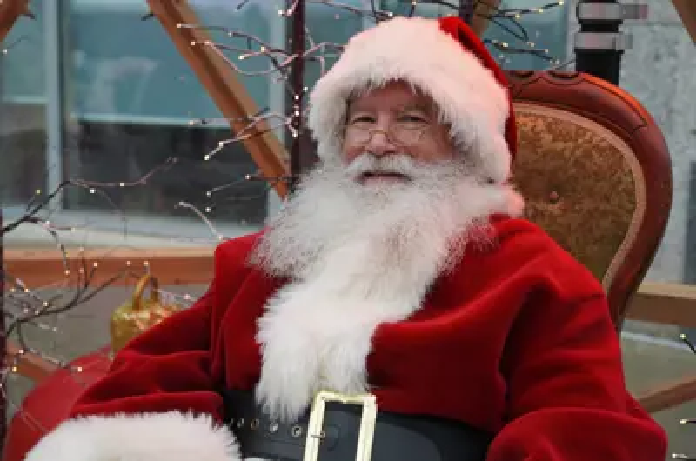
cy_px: 230
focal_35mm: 50
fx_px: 965
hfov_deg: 39.7
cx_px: 348
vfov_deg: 26.9
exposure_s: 1/160
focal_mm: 50
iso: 2500
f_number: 4
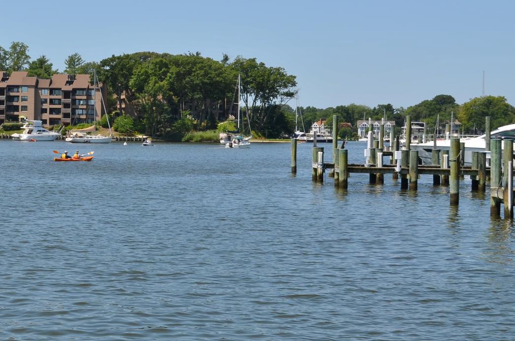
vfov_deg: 16.0
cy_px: 113
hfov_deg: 23.4
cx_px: 63
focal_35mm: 85
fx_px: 1213
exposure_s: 1/250
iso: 100
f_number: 8
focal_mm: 29
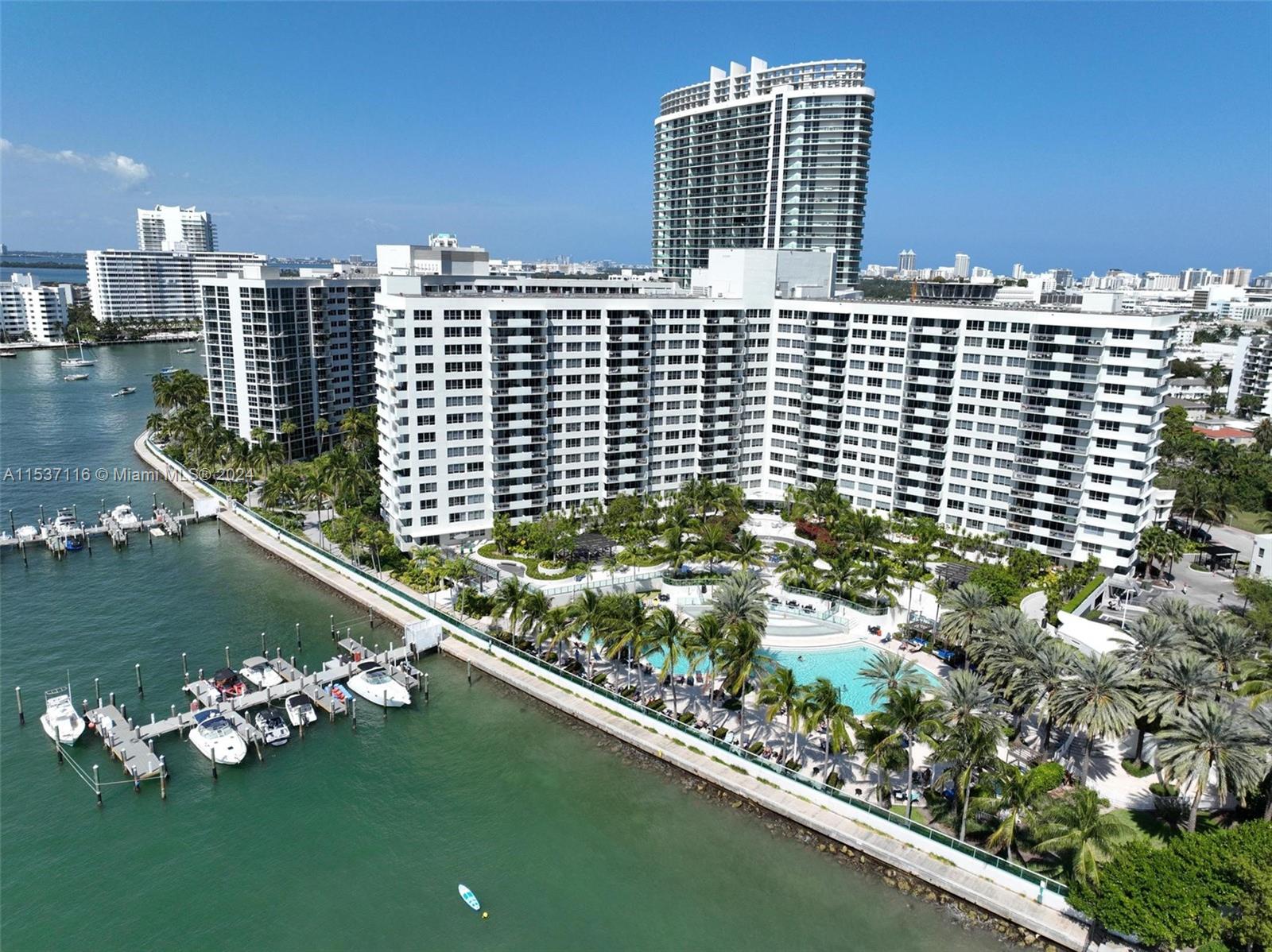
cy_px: 476
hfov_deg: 71.6
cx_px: 636
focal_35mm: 24
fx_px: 881
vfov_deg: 56.8
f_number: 2.8
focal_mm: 12.29
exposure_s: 1/2500
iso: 100
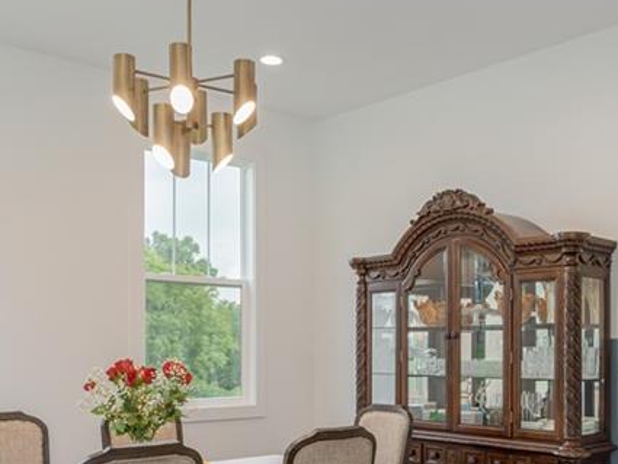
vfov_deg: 32.1
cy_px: 364
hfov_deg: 42.6
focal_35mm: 44
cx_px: 384
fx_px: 786
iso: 320
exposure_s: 1/50
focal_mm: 19
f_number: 7.1
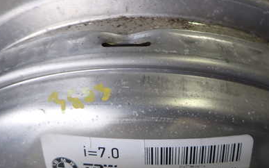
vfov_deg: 30.4
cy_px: 137
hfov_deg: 48.2
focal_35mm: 41
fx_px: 300
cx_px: 142
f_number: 2
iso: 100
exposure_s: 1/125
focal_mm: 4.5
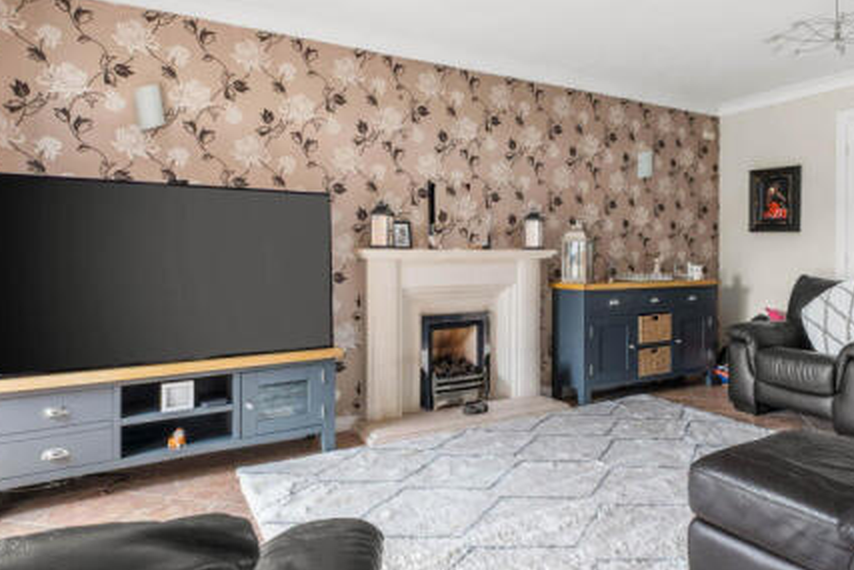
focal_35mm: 23
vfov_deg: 55.1
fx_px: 546
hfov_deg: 74.9
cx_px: 529
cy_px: 305
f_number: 8
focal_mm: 10
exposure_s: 6
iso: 160
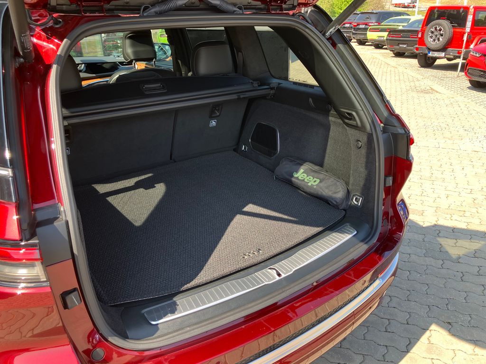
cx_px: 243
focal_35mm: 28
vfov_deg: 49.7
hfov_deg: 63.4
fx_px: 393
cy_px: 182
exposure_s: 1/133
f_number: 1.8
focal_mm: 3.99
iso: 25
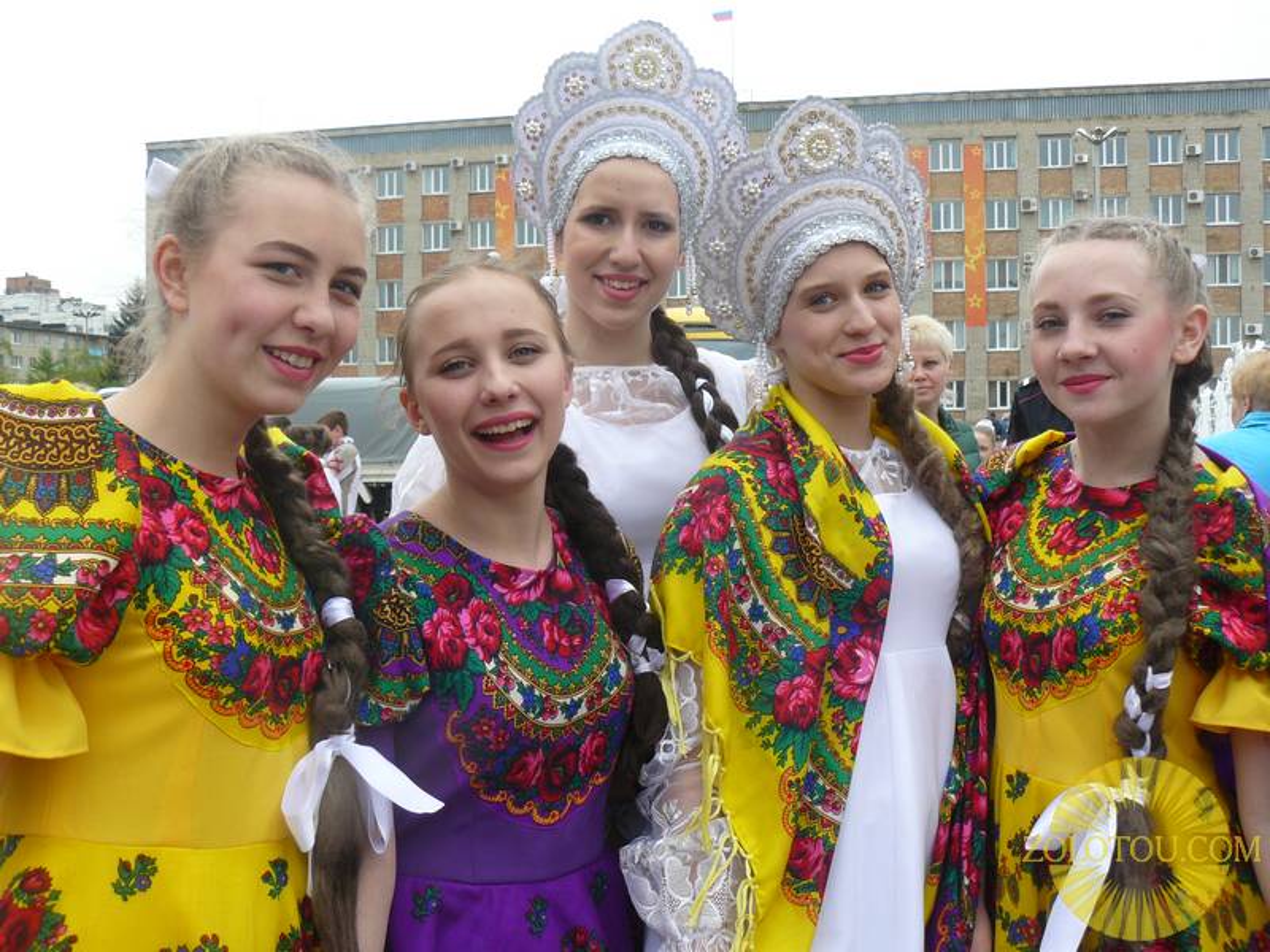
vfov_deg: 39.7
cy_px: 476
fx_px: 1321
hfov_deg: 51.4
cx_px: 635
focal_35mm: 36
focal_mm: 6
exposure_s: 1/200
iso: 100
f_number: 4
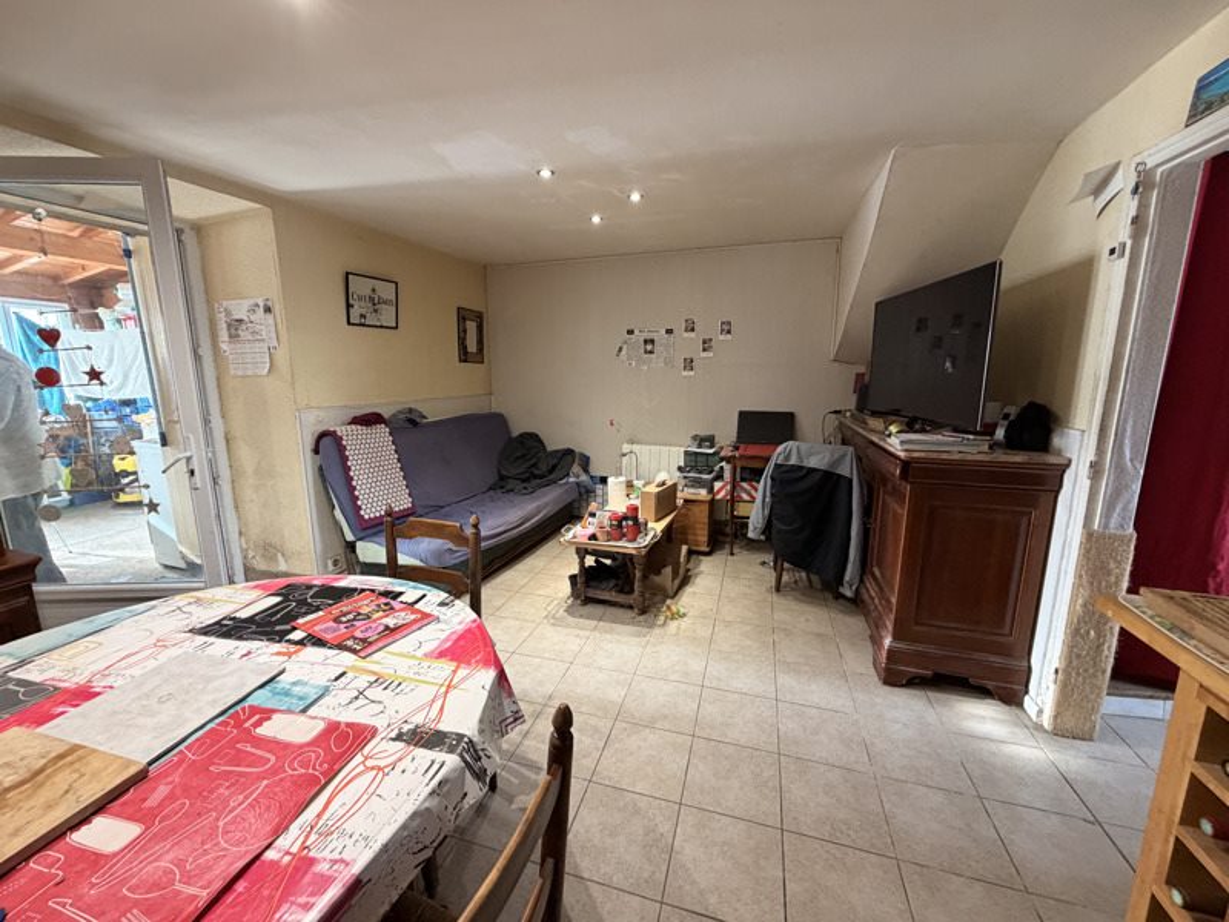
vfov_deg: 85.7
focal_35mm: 14
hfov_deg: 102.1
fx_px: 497
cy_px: 461
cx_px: 614
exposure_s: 1/50
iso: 320
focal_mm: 2.22
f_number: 2.2
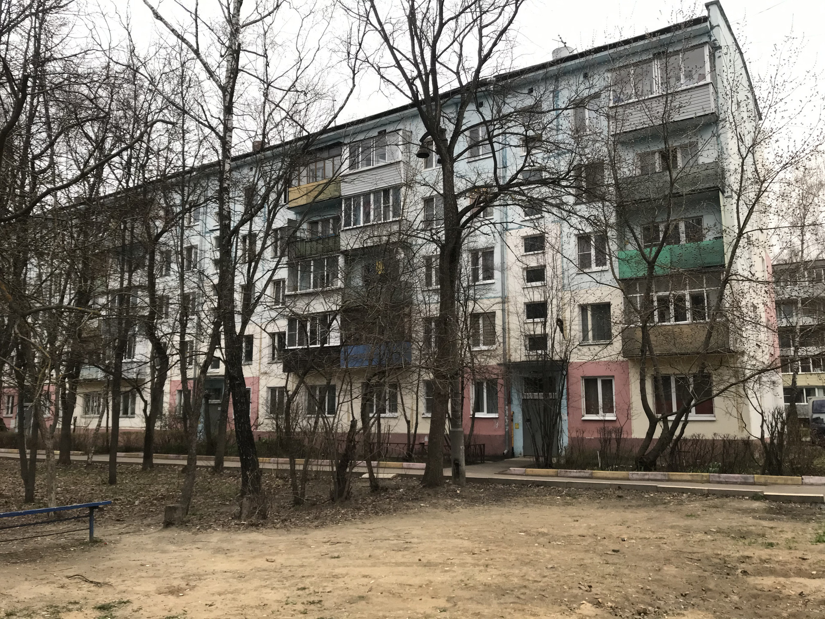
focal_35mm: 28
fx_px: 667
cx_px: 412
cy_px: 310
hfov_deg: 63.4
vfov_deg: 49.7
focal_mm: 3.99
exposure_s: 1/100
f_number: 1.8
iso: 40
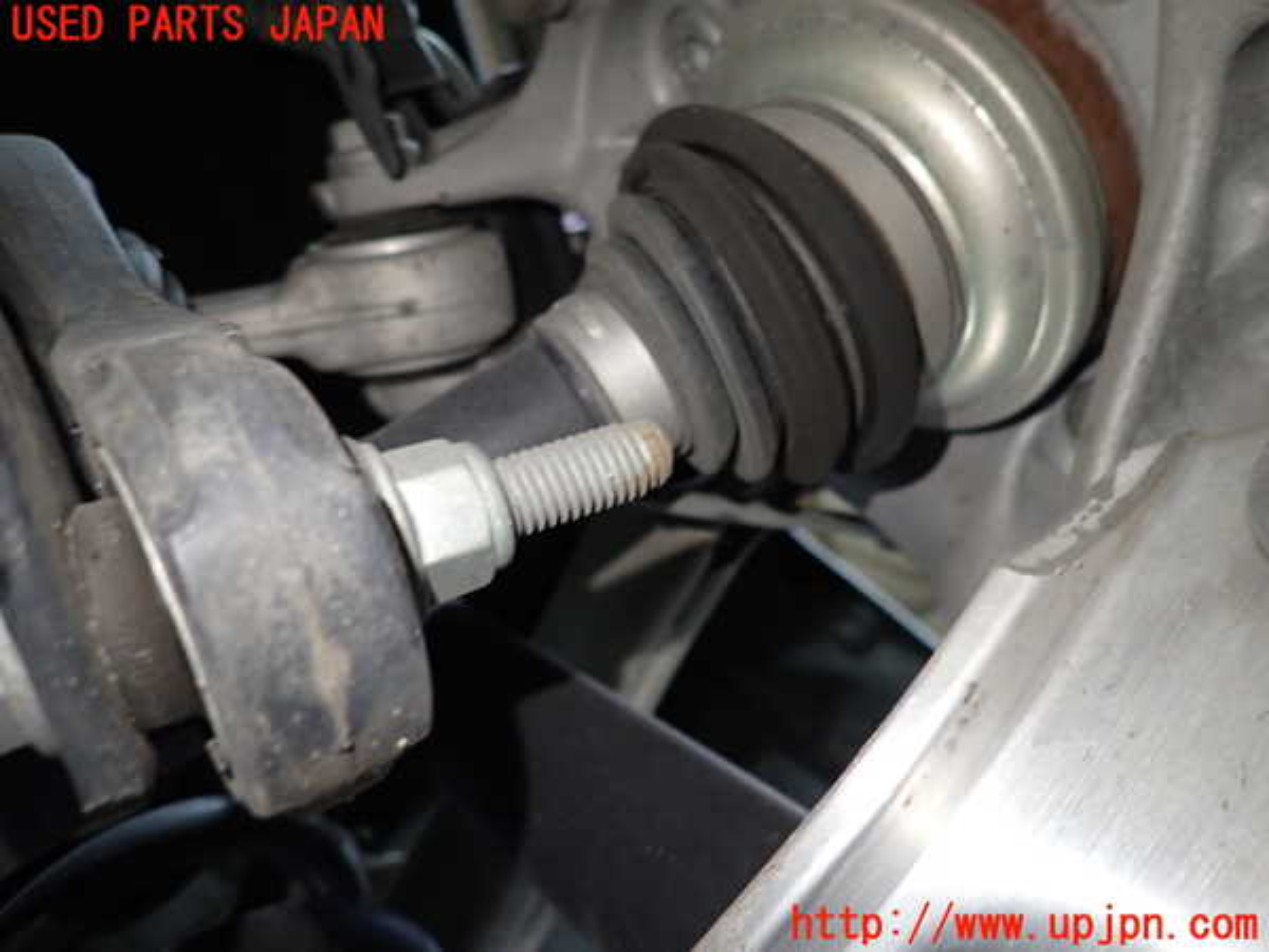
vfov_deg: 54.9
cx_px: 634
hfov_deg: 69.4
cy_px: 476
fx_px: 916
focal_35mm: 25
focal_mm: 4.5
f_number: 2
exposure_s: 1/30
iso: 200
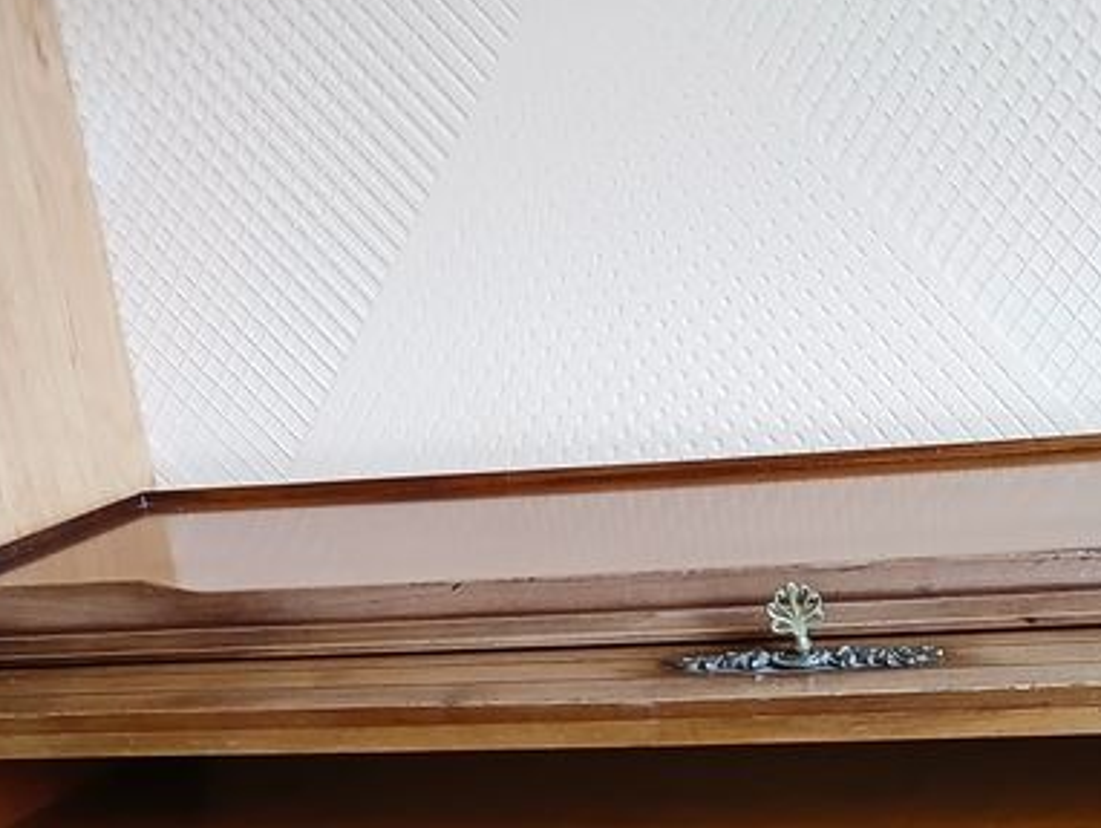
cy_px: 851
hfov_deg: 27.9
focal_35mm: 68
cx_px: 902
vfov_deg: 20.8
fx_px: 2164
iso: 250
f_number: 1.8
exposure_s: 1/50
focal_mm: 3.98
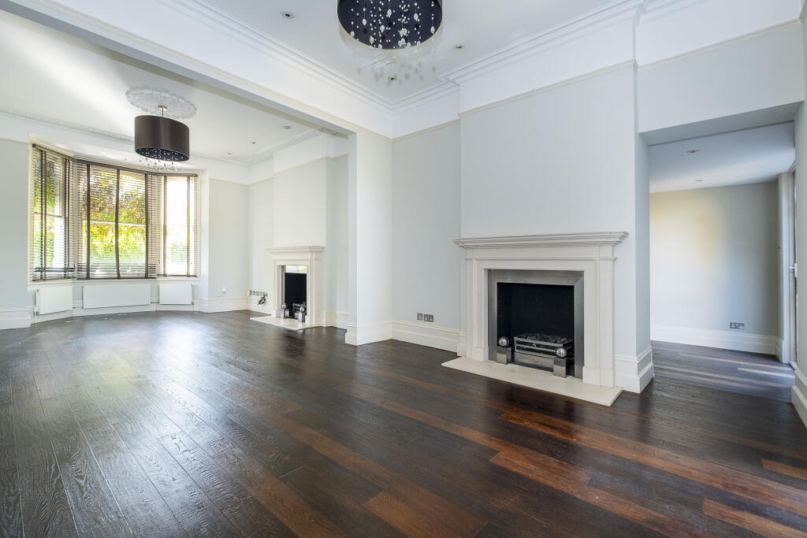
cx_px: 404
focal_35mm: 15
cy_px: 269
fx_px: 336
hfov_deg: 100.4
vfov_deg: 77.3
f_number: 4.5
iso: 250
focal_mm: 10
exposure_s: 1/10
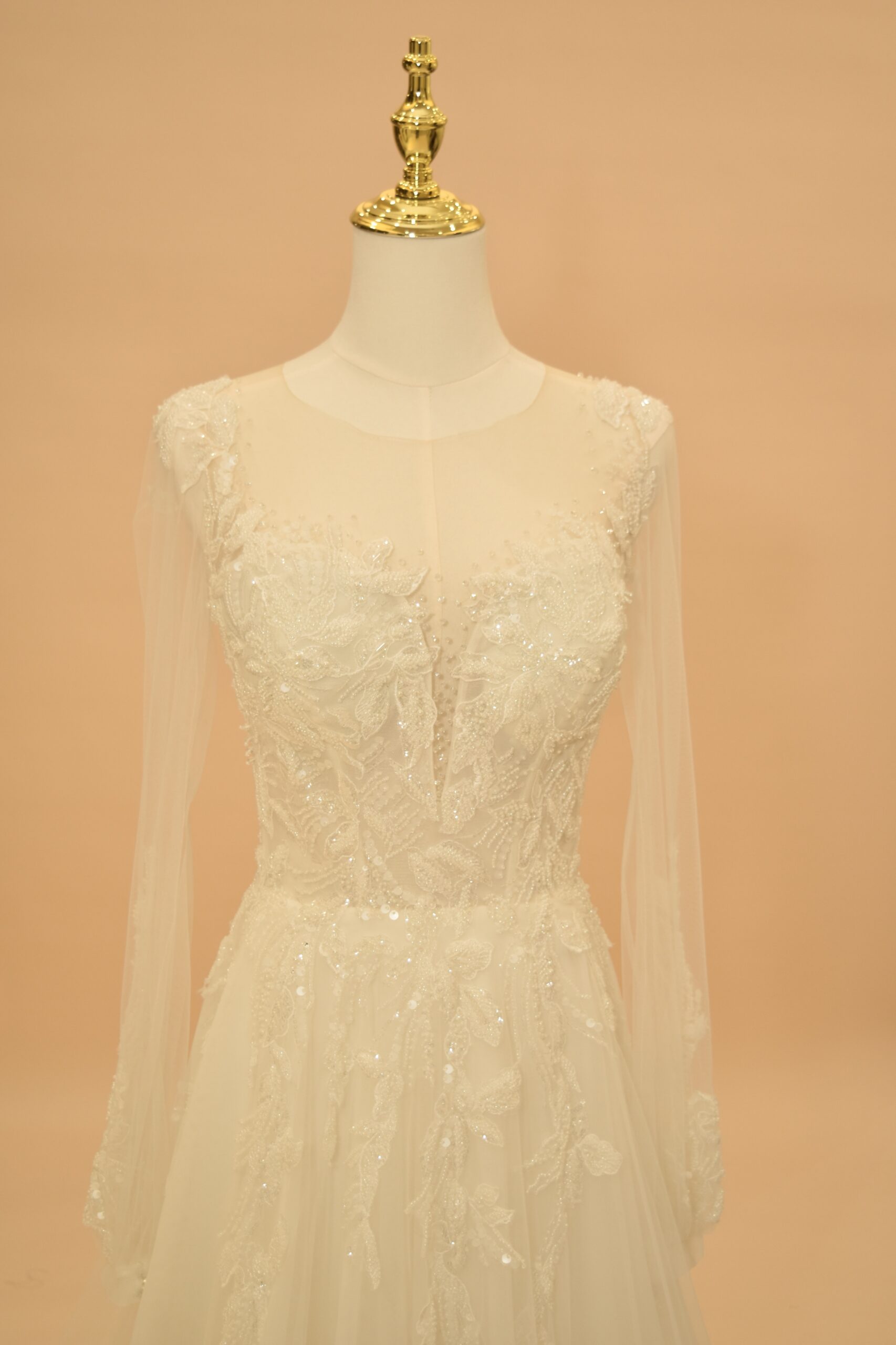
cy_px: 672
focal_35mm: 45
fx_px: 1680
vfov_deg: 43.6
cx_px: 448
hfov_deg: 29.9
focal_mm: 30
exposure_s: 1/80
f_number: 4.2
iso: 250
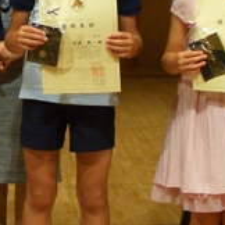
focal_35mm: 171
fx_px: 1257
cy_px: 28
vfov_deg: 10.2
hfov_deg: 10.1
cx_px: 0
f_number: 3.1
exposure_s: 1/25
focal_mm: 8.2
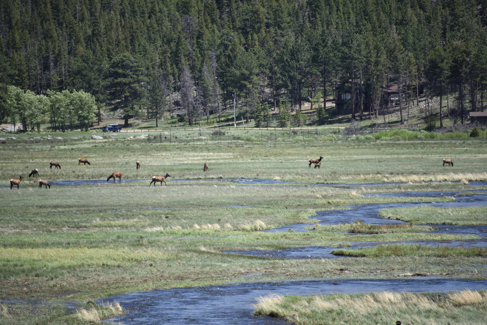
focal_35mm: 300
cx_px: 244
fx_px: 4059
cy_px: 162
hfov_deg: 6.9
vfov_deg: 4.6
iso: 180
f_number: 5.6
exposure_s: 1/640
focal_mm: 300
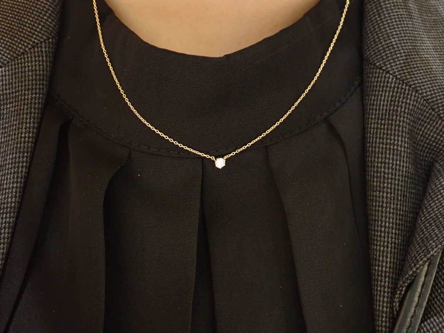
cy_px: 166
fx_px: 744
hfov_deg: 33.2
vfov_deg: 25.2
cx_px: 222
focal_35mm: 58
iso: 800
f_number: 3.5
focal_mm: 10.35
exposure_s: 1/50
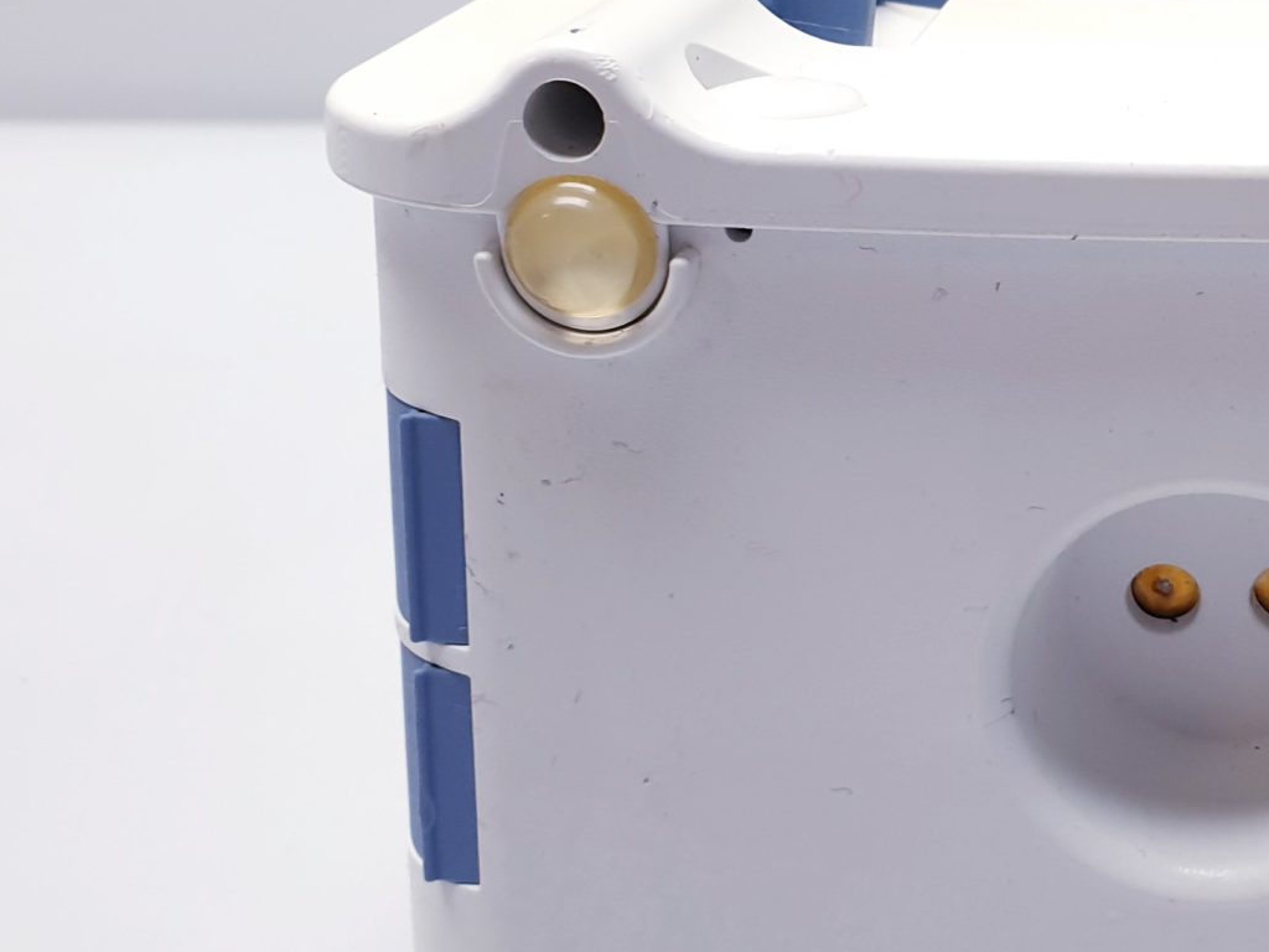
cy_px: 371
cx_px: 1327
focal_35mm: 65
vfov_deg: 22.5
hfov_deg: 27.7
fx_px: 2383
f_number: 2.4
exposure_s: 1/50
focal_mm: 4.3
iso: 64
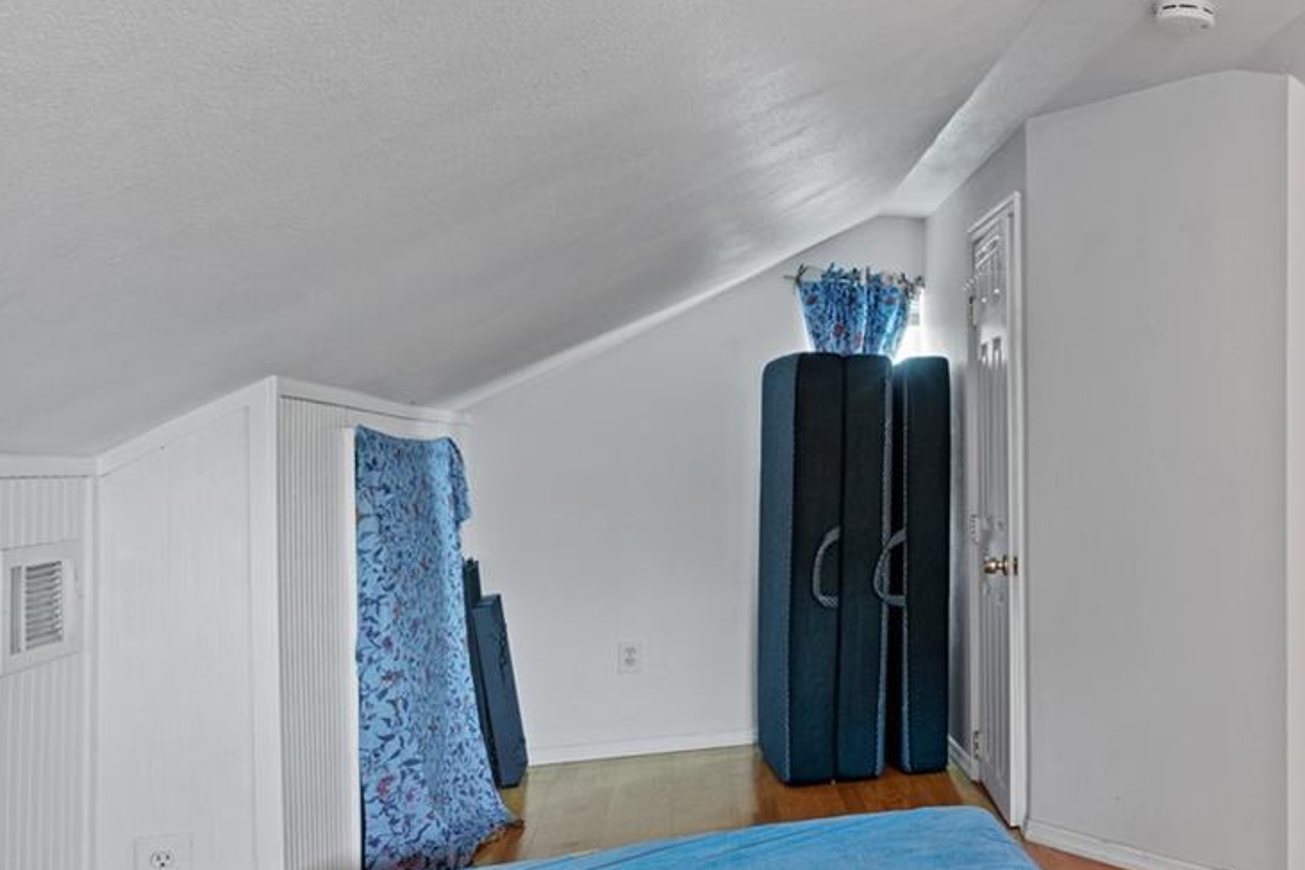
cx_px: 1335
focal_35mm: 35
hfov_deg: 45.1
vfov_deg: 37.8
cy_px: 484
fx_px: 1268
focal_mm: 16
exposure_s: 4
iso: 250
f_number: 9
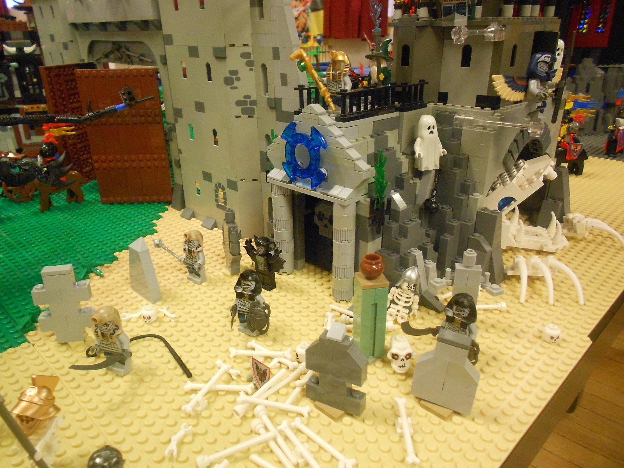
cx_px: 312
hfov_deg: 67.3
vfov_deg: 53.1
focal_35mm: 26
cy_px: 234
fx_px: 469
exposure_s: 1/30
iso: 400
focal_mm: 4.6
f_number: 3.2
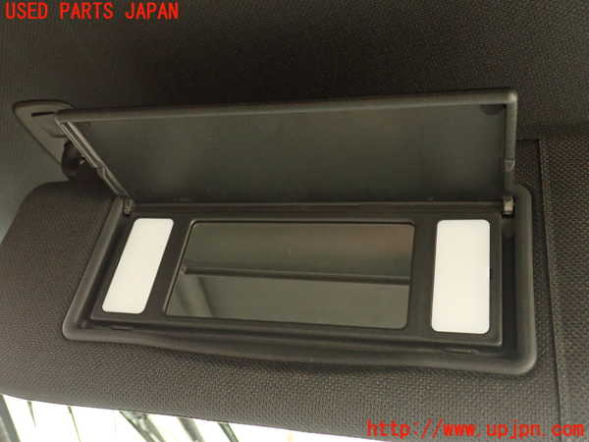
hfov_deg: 51.4
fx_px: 613
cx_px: 294
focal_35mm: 36
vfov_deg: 39.7
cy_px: 221
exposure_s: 1/30
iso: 800
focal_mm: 6.37
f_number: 2.5
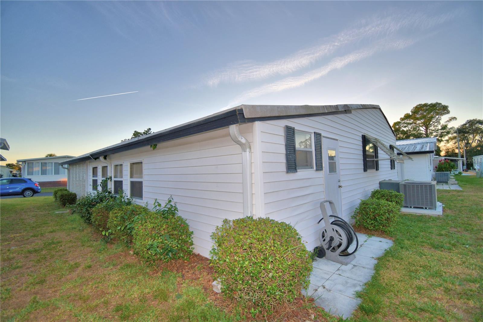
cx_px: 242
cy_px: 161
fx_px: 201
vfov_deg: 77.3
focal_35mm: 15
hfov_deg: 100.4
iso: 100
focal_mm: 10
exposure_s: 1/250
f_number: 4.5
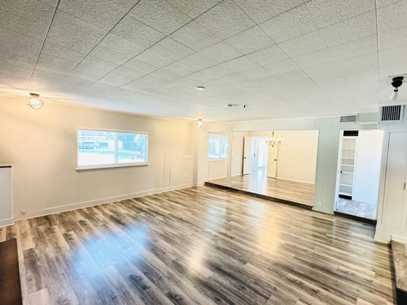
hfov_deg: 94.3
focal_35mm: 16
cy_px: 154
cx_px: 219
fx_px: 188
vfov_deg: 78.1
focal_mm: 2.22
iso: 640
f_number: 2.2
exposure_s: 1/60
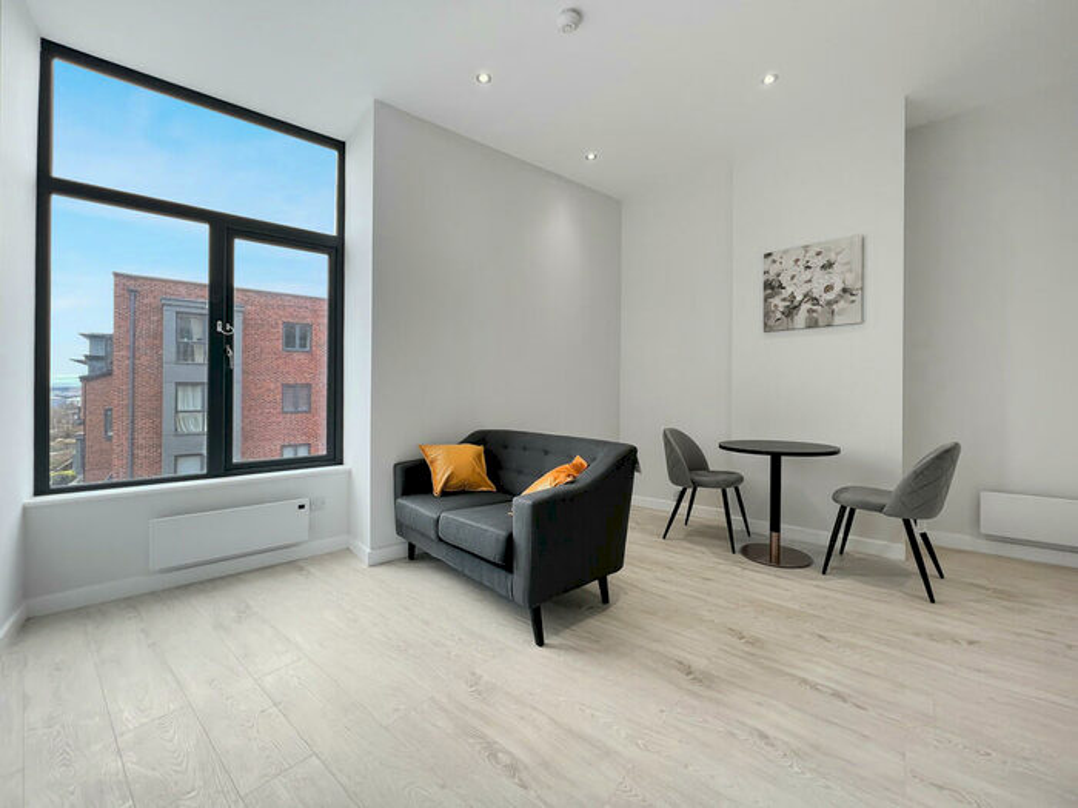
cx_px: 539
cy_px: 404
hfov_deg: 106.2
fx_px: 405
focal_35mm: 13
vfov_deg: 89.9
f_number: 1.8
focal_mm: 1.57
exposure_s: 1/100
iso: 50
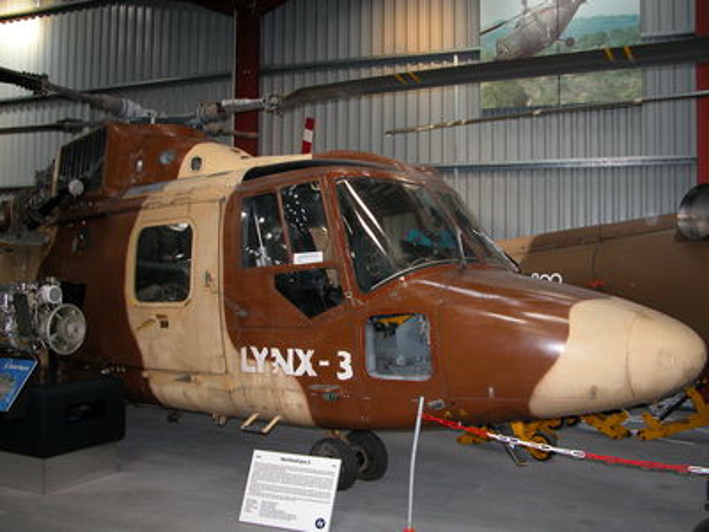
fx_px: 717
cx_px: 354
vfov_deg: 40.7
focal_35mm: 35
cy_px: 266
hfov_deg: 52.6
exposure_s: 1/60
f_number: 2.8
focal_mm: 8.9
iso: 200
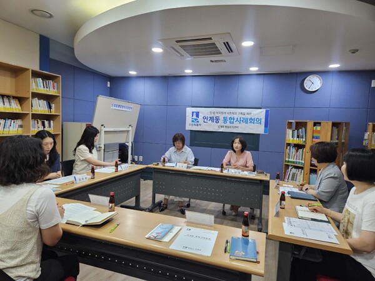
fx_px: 249
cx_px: 188
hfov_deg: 73.9
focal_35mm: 23
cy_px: 140
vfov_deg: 58.9
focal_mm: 5.4
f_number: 1.8
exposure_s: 1/120
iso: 320
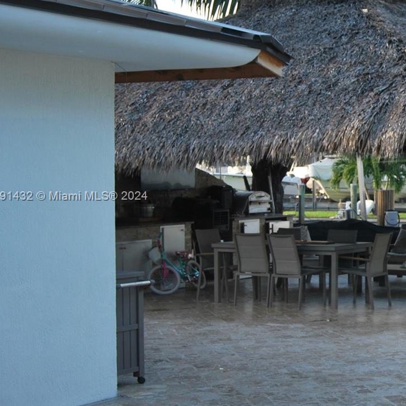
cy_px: 197
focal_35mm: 87
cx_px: 415
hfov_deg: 19.3
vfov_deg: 20.0
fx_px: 1154
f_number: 5.6
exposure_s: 1/125
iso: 200
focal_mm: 31
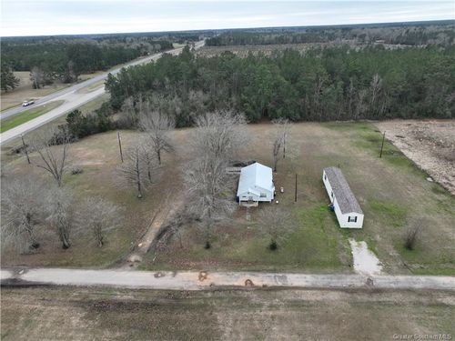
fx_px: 315
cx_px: 228
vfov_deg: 56.8
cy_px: 170
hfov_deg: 71.6
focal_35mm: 24
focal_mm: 12.29
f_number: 2.8
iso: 200
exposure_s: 1/500
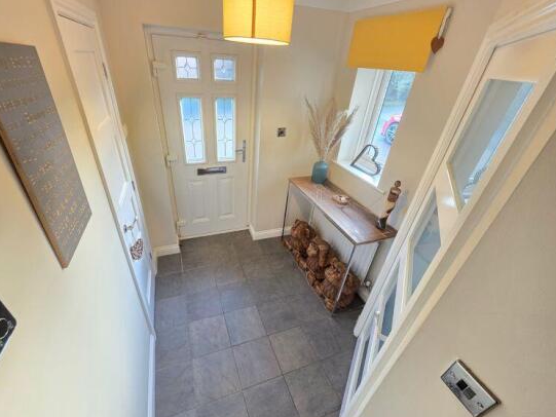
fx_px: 225
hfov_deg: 101.9
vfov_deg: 85.7
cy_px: 207
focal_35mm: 14
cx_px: 263
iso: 320
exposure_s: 1/50
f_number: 1.9
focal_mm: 2.2
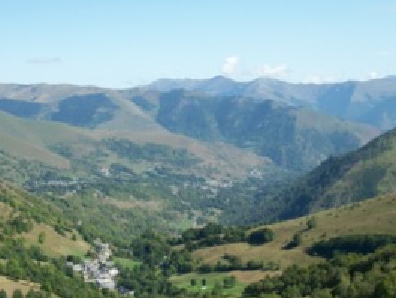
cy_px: 169
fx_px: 664
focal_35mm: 58
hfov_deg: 33.2
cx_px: 173
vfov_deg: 25.2
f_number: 8.8
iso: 80
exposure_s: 1/125
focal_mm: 5.7
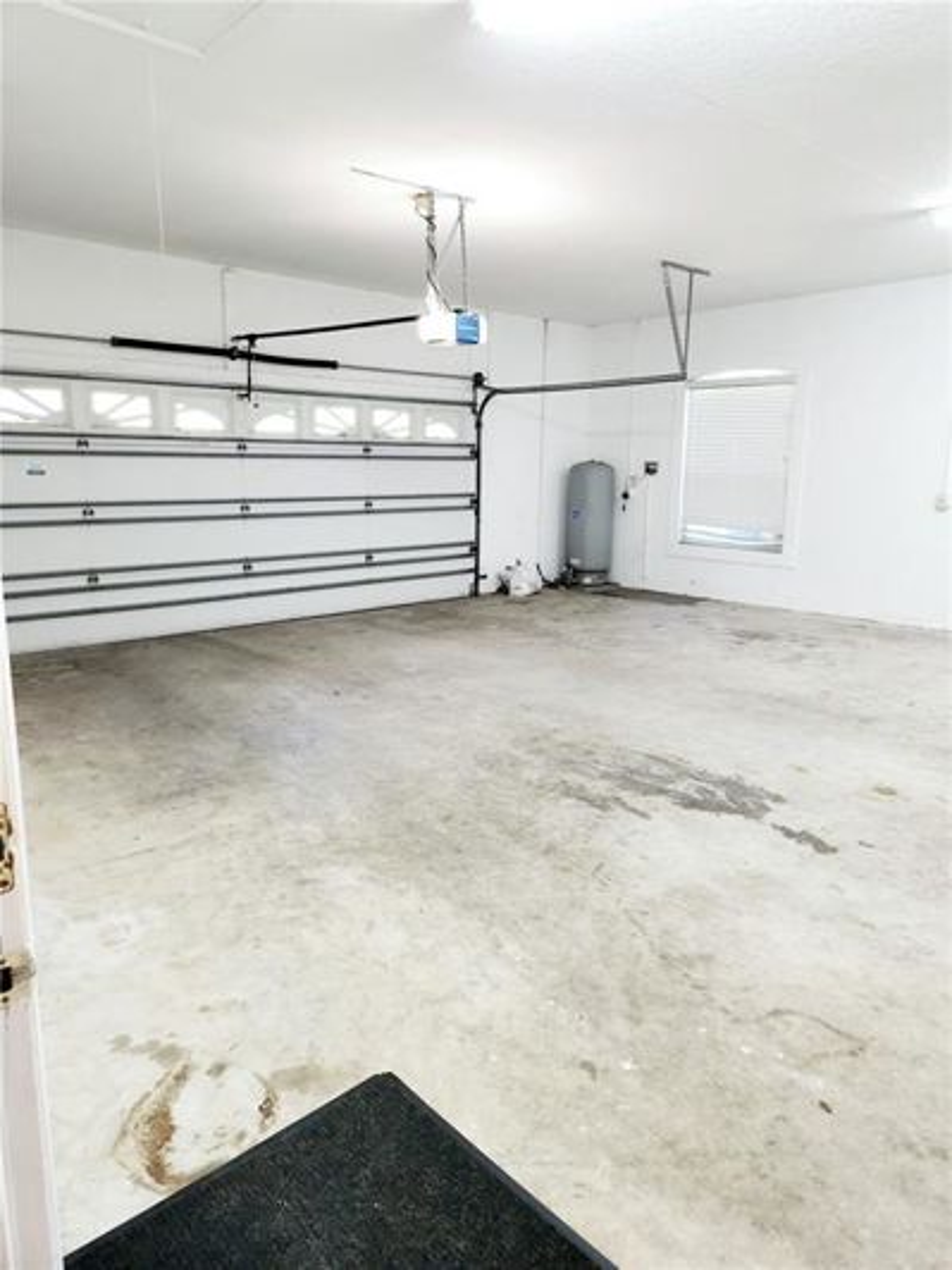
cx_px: 476
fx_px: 843
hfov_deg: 58.9
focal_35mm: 23
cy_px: 635
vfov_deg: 73.9
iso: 125
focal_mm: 5.4
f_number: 1.8
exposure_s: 1/60.2
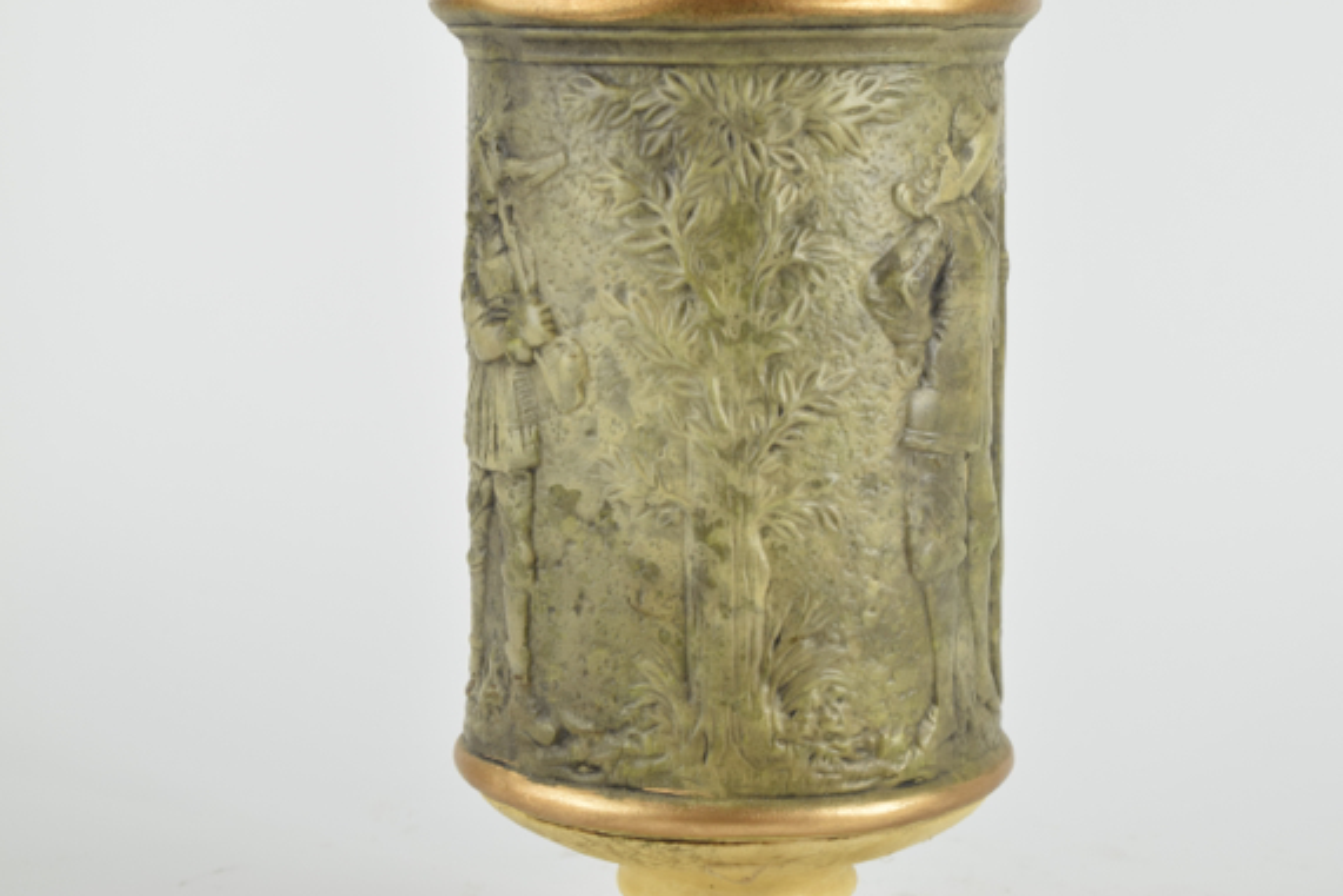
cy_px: 403
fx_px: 3134
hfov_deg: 24.2
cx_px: 734
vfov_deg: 16.3
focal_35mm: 84
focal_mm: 50
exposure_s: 1/125
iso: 400
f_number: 8
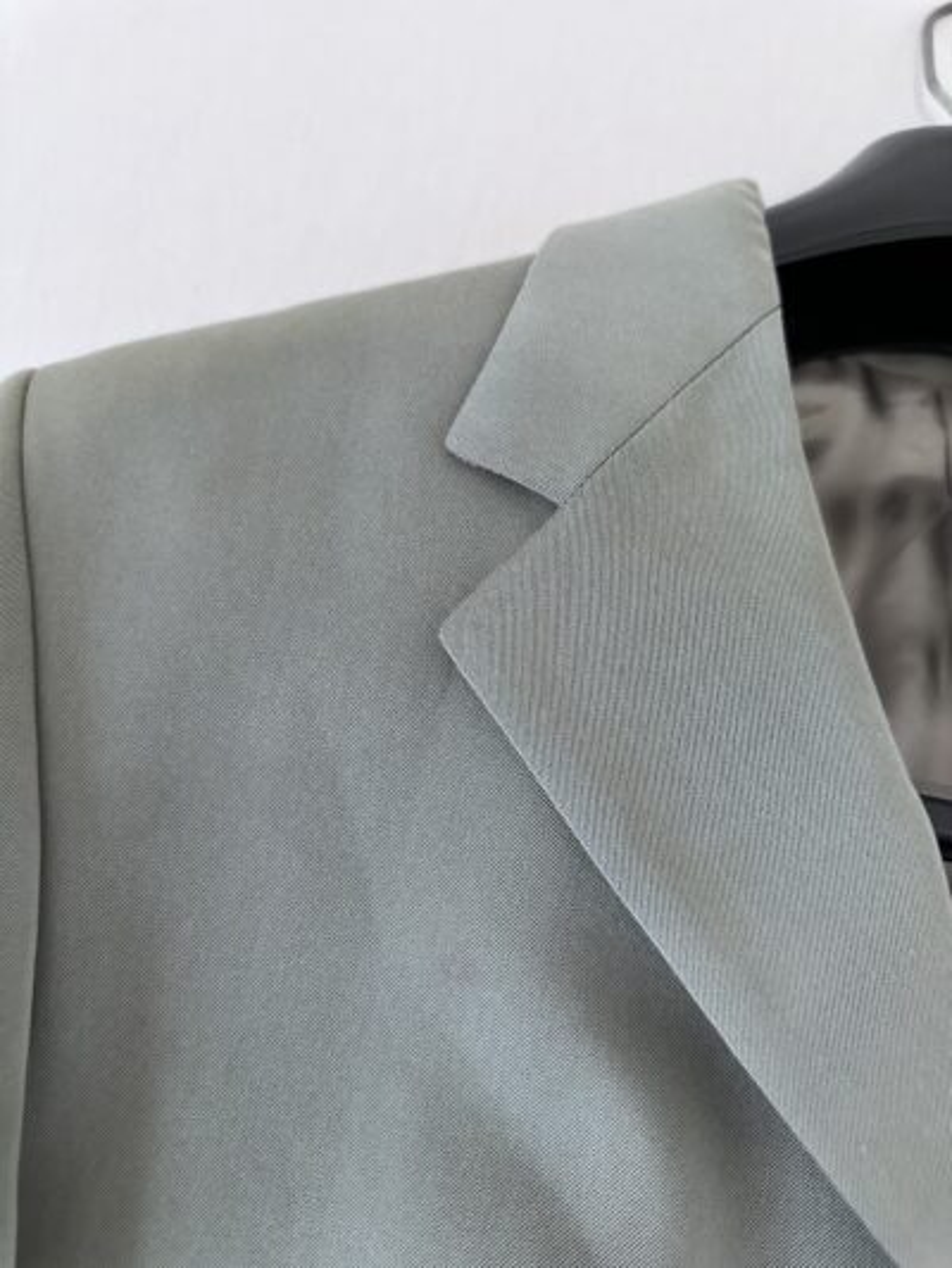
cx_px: 476
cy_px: 634
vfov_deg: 71.6
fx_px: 880
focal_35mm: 24
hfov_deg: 56.8
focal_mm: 6.86
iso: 800
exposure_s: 1/60
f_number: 1.78
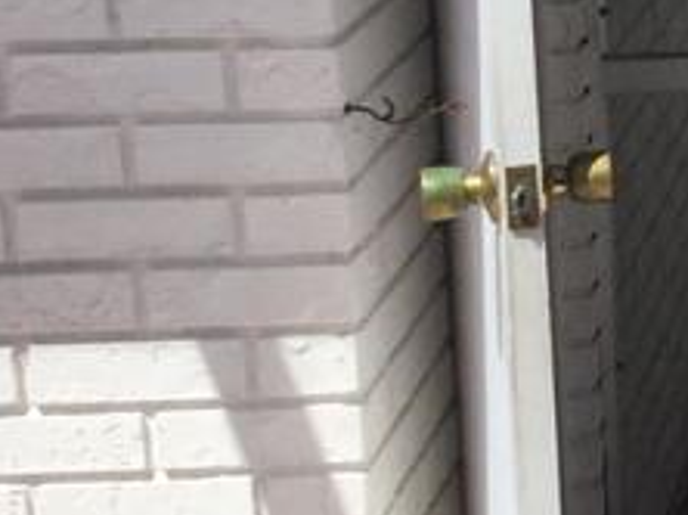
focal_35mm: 143
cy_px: -81
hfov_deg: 12.3
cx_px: 1336
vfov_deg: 10.2
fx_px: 2839
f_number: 2.4
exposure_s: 1/1031
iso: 25
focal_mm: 3.3
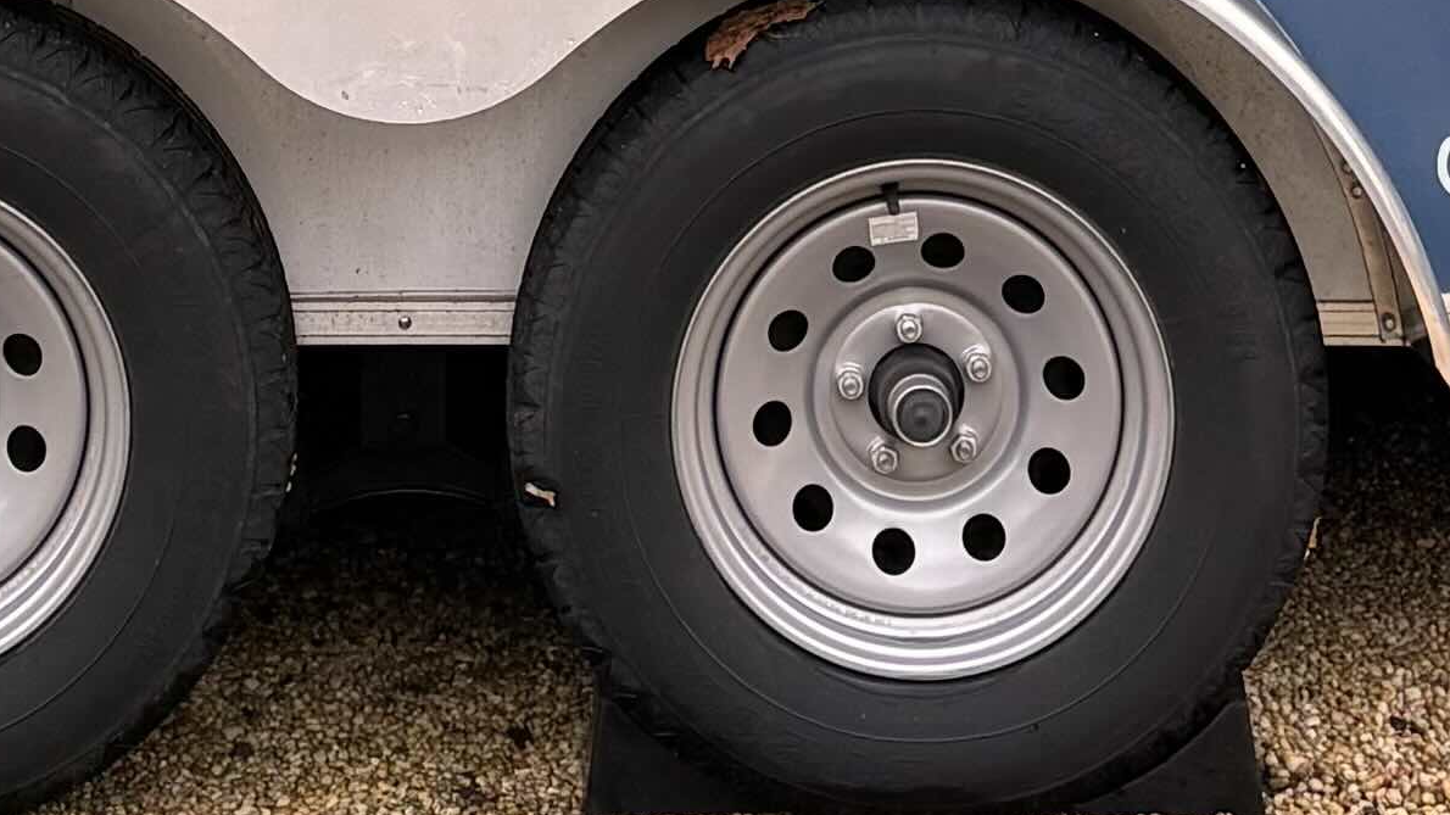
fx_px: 5228
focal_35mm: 136
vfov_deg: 7.7
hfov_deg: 15.8
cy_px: -1684
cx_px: 668
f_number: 1.6
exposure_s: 1/354
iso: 50
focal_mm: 5.96
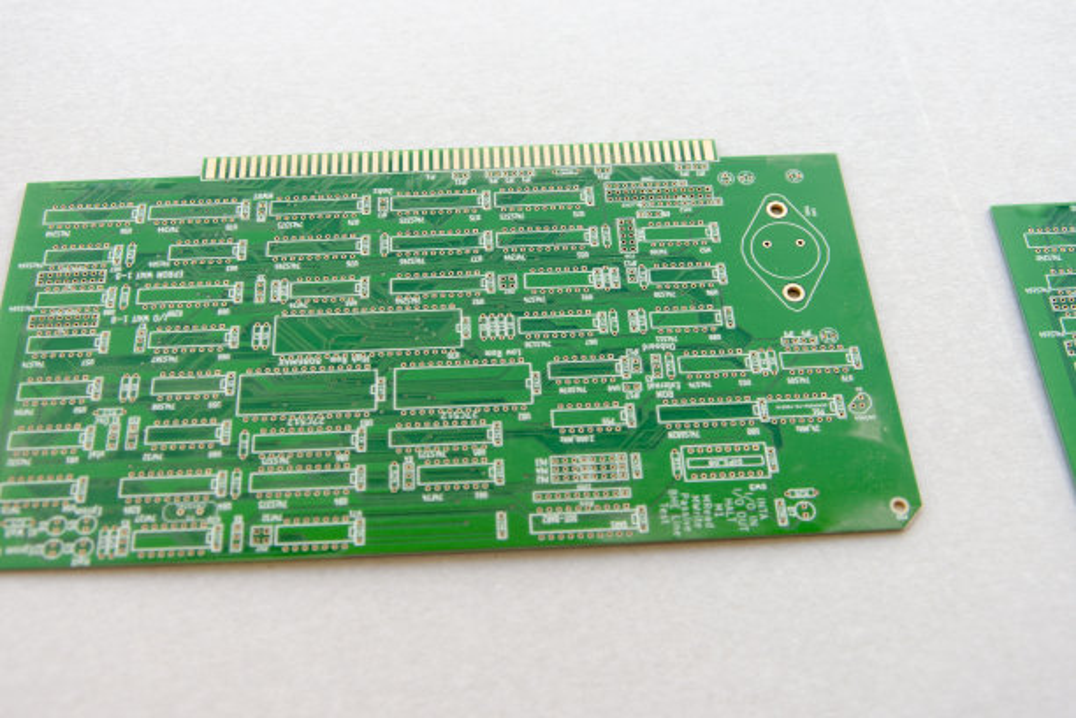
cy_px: 359
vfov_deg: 33.4
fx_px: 1195
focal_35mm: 40
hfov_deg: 48.5
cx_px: 538
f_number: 8
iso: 100
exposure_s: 1/60
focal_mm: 40
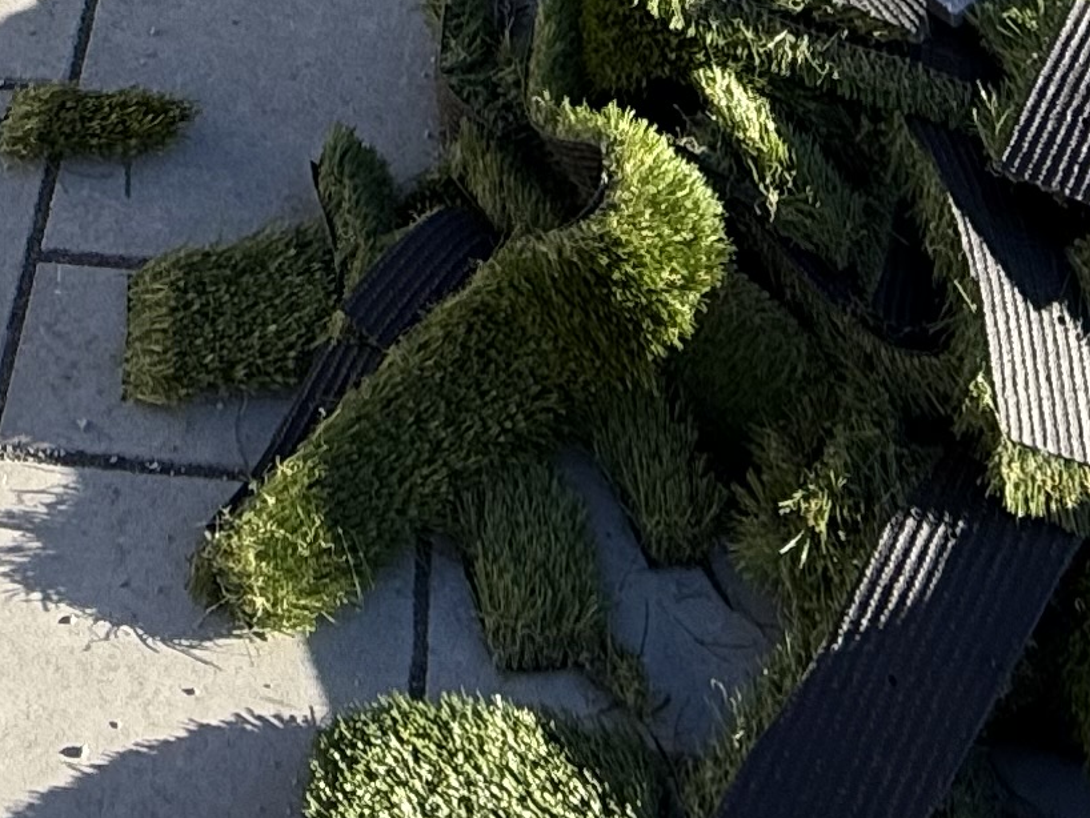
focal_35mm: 69
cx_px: 334
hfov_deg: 27.9
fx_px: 2173
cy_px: -1019
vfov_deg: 15.1
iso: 50
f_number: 2.2
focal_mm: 2.22
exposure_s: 1/590
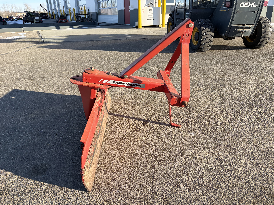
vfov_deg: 53.1
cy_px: 102
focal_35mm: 26
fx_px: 206
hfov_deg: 67.3
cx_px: 137
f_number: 1.6
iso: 50
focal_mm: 5.96
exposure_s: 1/1451
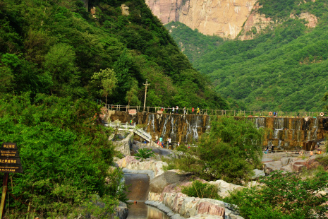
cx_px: 332
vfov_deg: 15.5
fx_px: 794
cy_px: 30
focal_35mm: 87
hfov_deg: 22.4
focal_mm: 25
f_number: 8
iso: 180
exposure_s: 1/250
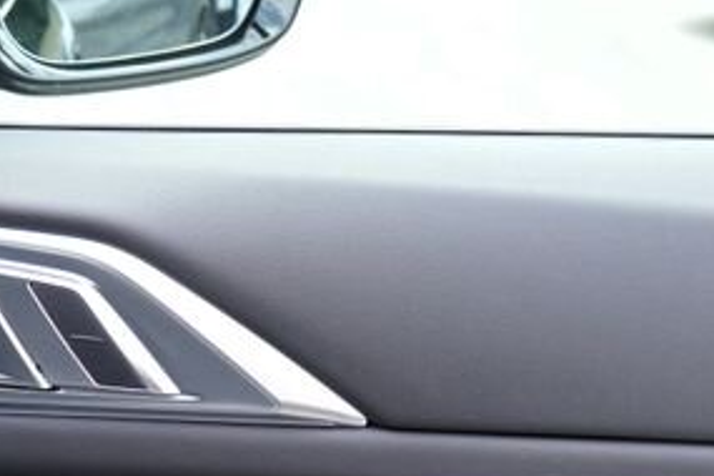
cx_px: 701
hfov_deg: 16.5
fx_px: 2419
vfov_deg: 10.9
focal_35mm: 122
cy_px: 688
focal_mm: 34
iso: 250
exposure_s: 1/160
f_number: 4
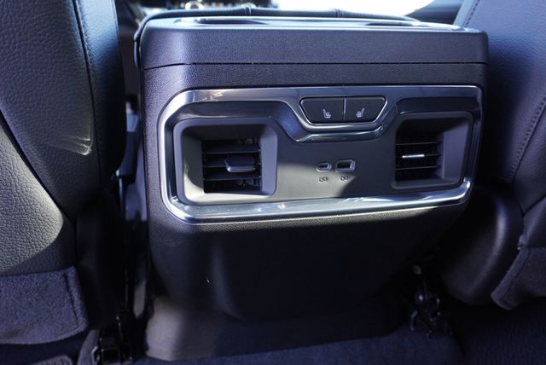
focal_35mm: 32
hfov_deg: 59.4
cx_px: 273
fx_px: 478
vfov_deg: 41.8
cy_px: 182
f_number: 4
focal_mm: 21
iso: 2000
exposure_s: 1/160
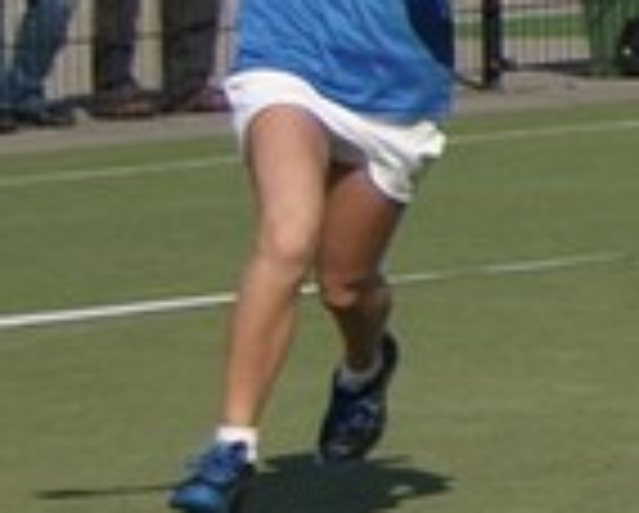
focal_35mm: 355
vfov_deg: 4.3
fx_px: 6730
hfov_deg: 5.1
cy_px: -639
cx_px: 2160
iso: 100
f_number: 5.6
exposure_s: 1/800
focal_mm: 35
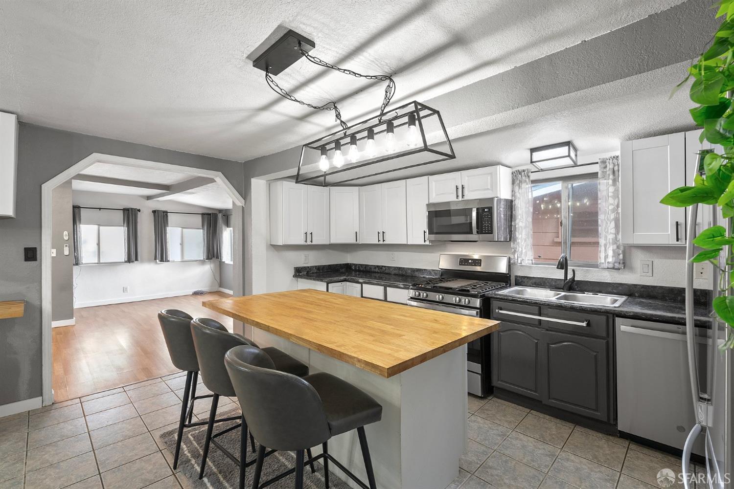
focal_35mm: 16
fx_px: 326
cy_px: 244
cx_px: 367
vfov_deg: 73.7
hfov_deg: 96.7
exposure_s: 1/3
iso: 640
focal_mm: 16
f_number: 8
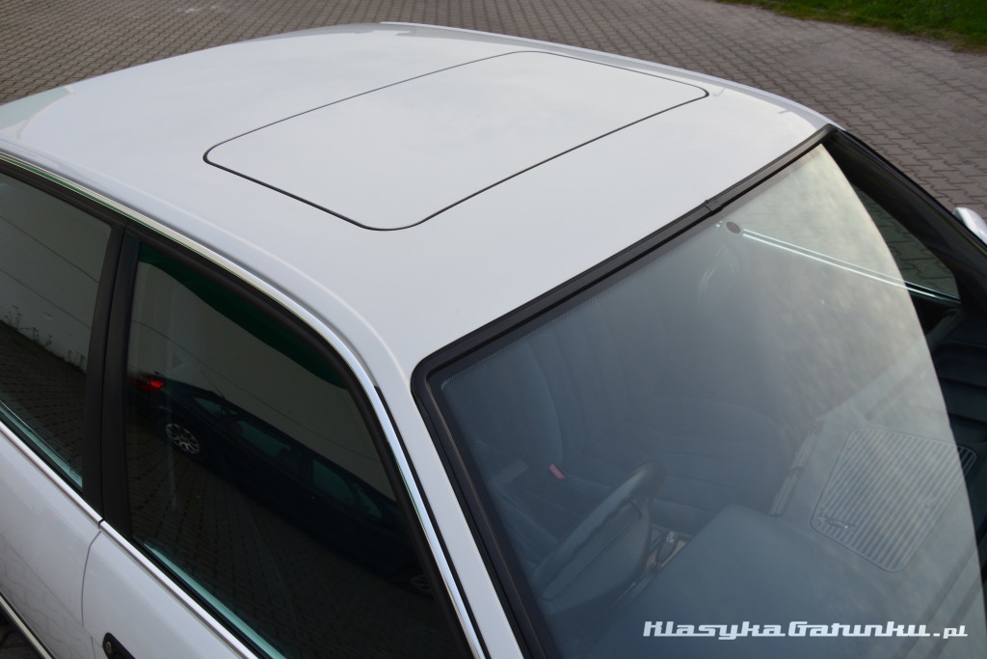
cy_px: 330
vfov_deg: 41.7
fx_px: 864
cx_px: 494
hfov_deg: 59.5
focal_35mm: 32
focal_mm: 21
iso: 280
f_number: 10
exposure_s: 1/60
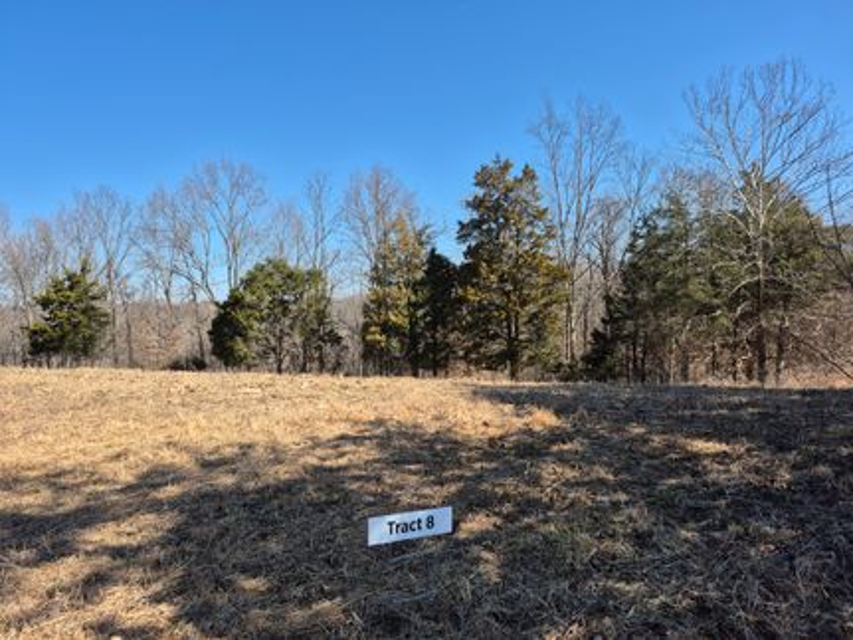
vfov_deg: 58.9
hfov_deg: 73.9
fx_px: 567
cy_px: 320
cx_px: 426
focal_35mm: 23
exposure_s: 1/1144
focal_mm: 5.4
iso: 25
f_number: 1.8
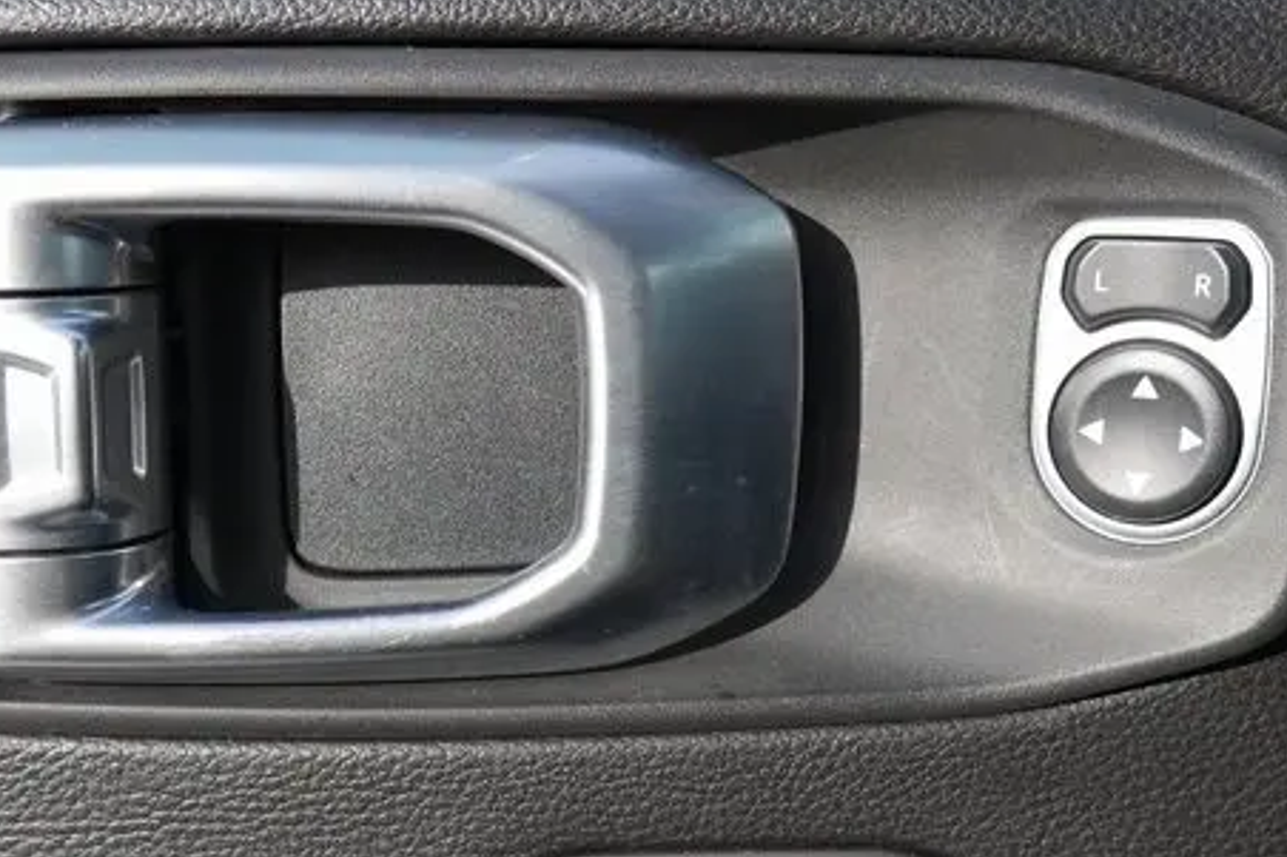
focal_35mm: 56
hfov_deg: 35.5
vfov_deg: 24.1
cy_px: 562
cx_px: 495
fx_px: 2001
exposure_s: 1/320
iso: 200
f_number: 5
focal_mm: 19
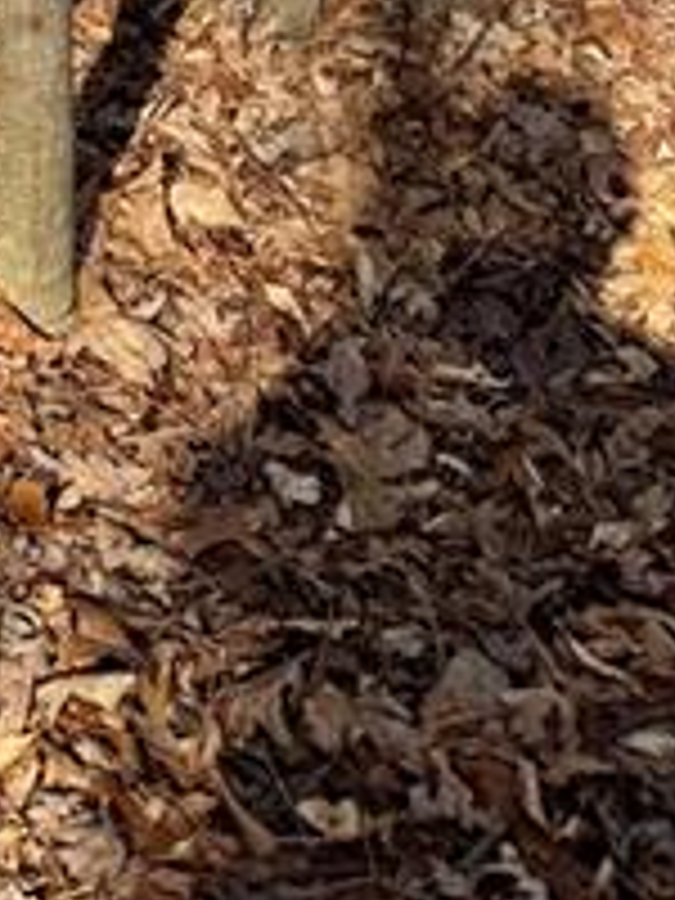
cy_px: -526
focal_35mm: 92
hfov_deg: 15.6
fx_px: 2392
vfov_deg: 18.4
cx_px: -104
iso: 80
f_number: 1.78
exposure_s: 1/1395
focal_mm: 6.76
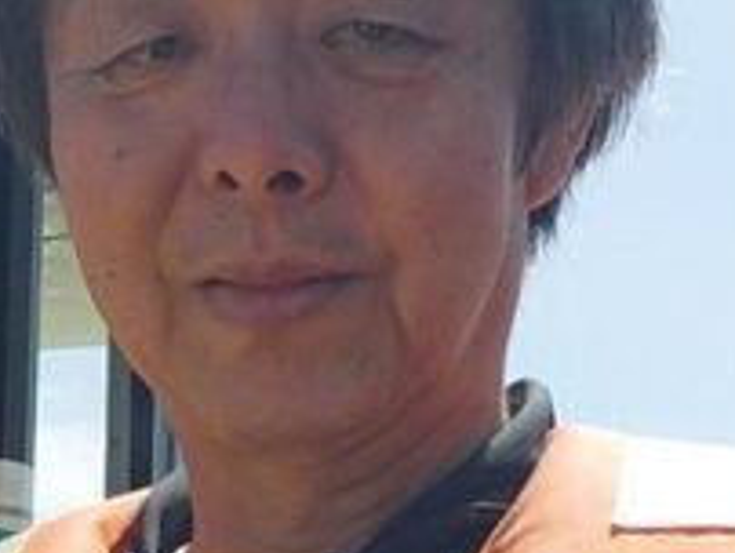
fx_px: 2020
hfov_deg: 20.5
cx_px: 204
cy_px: 695
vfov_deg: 15.0
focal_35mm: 95
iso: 125
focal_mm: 4.1
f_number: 3.3
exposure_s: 1/1250
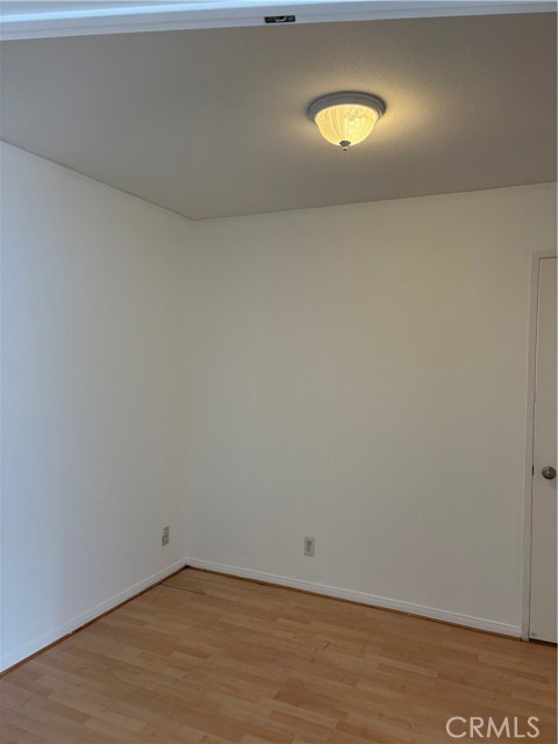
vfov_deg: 67.3
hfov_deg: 53.1
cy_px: 372
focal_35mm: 26
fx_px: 559
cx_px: 279
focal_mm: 5.96
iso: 125
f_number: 1.6
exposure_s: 1/131
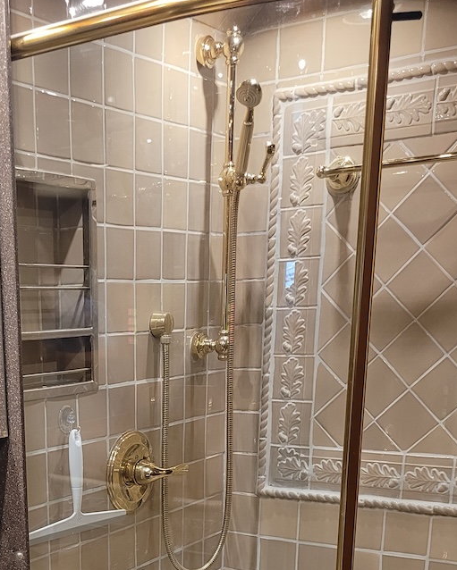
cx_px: 57
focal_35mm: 53
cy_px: 569
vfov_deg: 32.5
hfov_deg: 27.7
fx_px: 895
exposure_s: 1/40
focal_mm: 5.4
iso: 320
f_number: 1.8
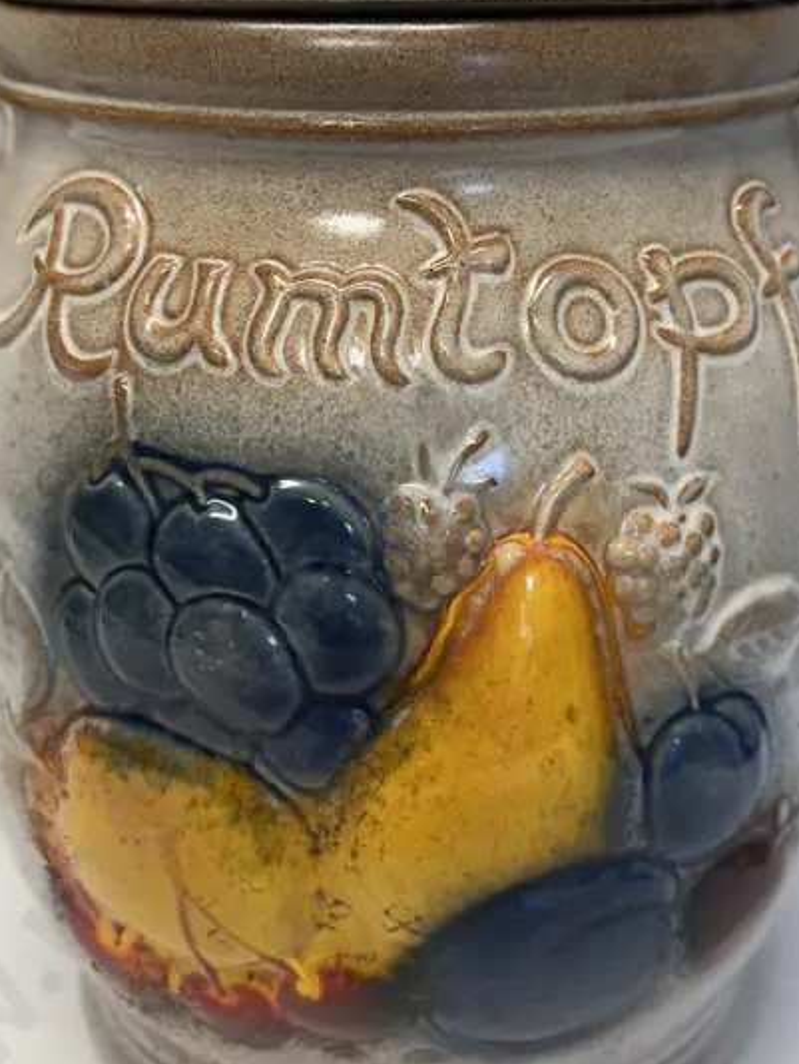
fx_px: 1415
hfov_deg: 31.5
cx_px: 430
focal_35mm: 46
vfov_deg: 41.1
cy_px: 432
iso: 160
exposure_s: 1/100
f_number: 1.78
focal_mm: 6.86
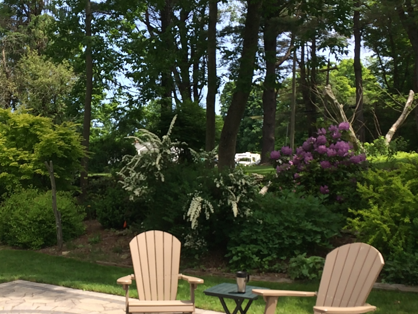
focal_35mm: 41
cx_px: 138
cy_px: 197
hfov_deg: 45.1
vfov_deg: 34.9
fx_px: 495
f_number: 2.2
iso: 32
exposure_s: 1/951
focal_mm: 4.15
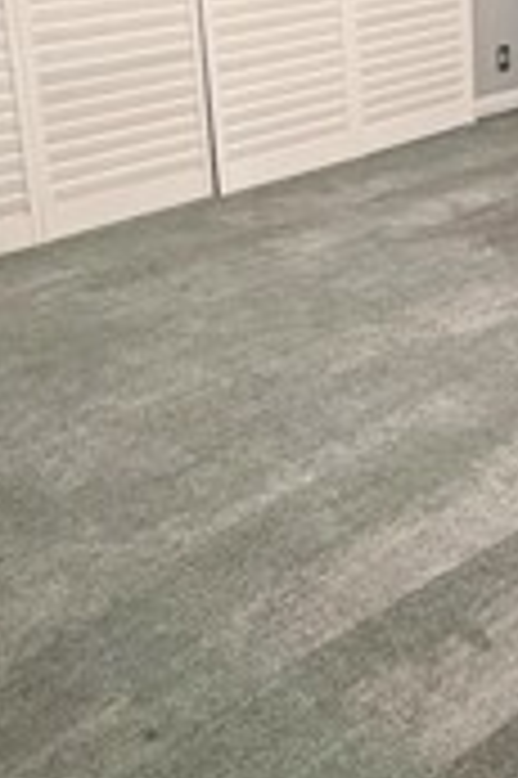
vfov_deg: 35.3
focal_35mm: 54
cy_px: 117
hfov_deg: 24.3
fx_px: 1168
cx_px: 464
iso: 400
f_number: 2.2
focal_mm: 2.22
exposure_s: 1/60
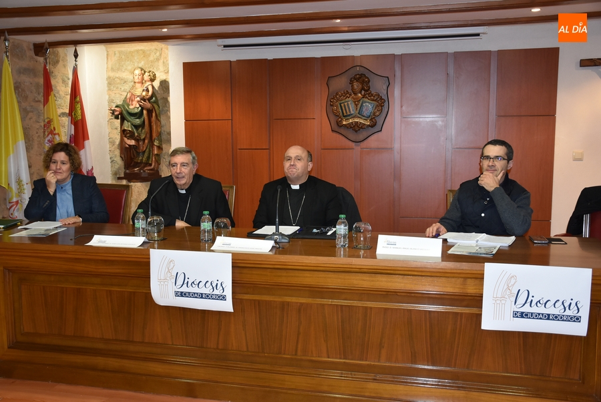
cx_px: 300
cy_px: 201
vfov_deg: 38.4
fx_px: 577
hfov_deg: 55.1
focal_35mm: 34
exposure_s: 1/60
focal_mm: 23
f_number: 4
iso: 800
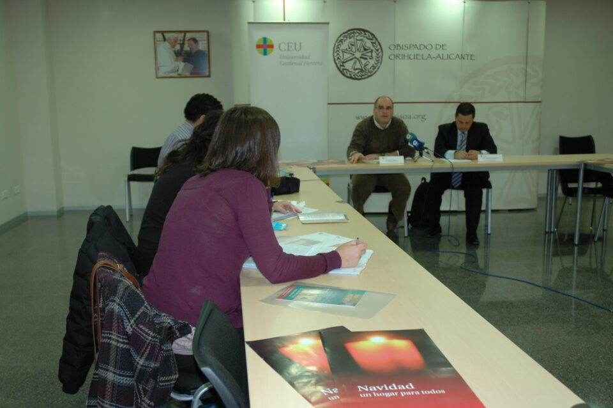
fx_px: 638
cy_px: 204
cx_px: 306
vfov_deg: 35.4
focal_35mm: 38
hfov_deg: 51.3
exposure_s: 1/60
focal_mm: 25
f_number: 3.8
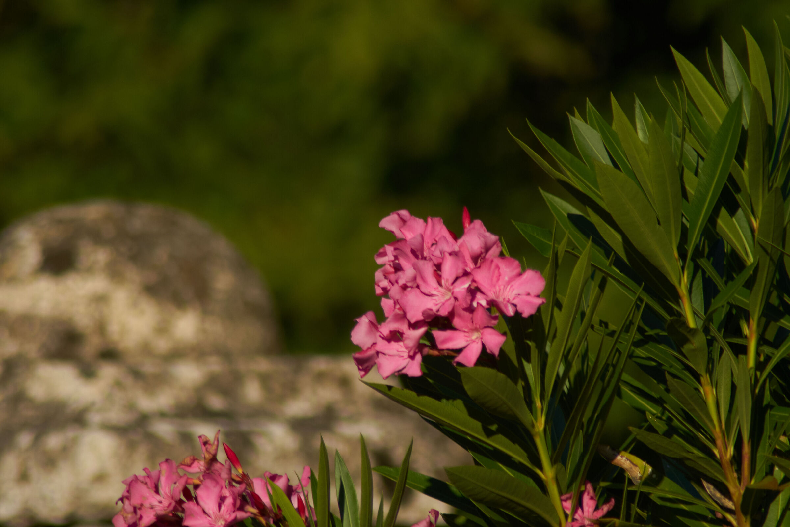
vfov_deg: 1.5
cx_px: 395
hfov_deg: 2.3
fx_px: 19748
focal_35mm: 900
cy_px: 264
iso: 400
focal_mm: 600
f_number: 11
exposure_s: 1/1000
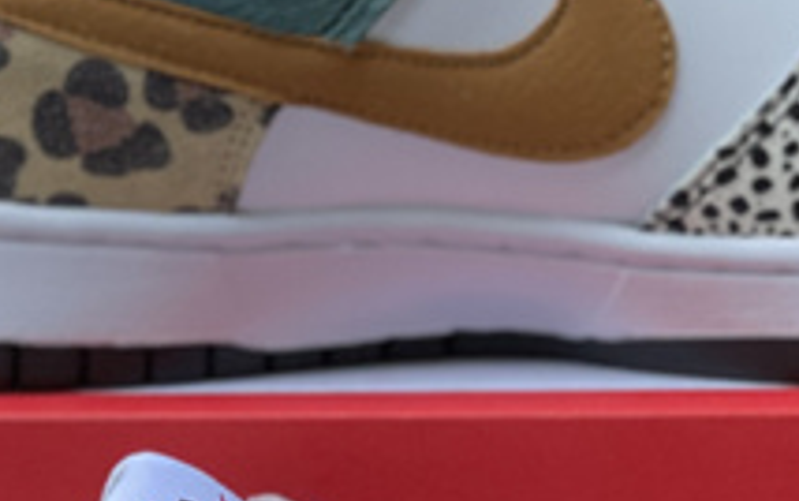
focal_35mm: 235
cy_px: 540
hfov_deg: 8.9
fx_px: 5120
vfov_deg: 5.6
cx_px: 526
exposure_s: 1/121
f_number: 2.2
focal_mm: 7.5
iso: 100
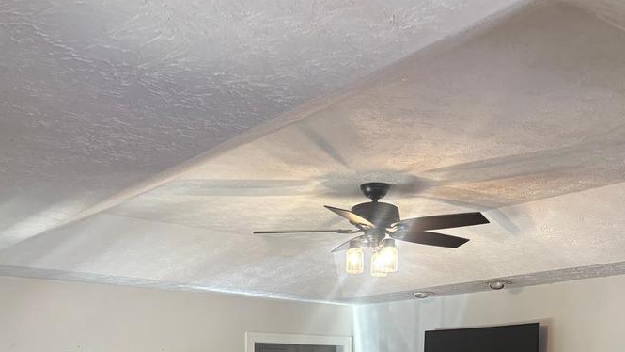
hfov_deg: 44.5
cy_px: 440
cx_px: 345
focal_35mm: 46
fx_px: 762
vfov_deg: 23.4
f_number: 1.6
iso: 160
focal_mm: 5.96
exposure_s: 1/60
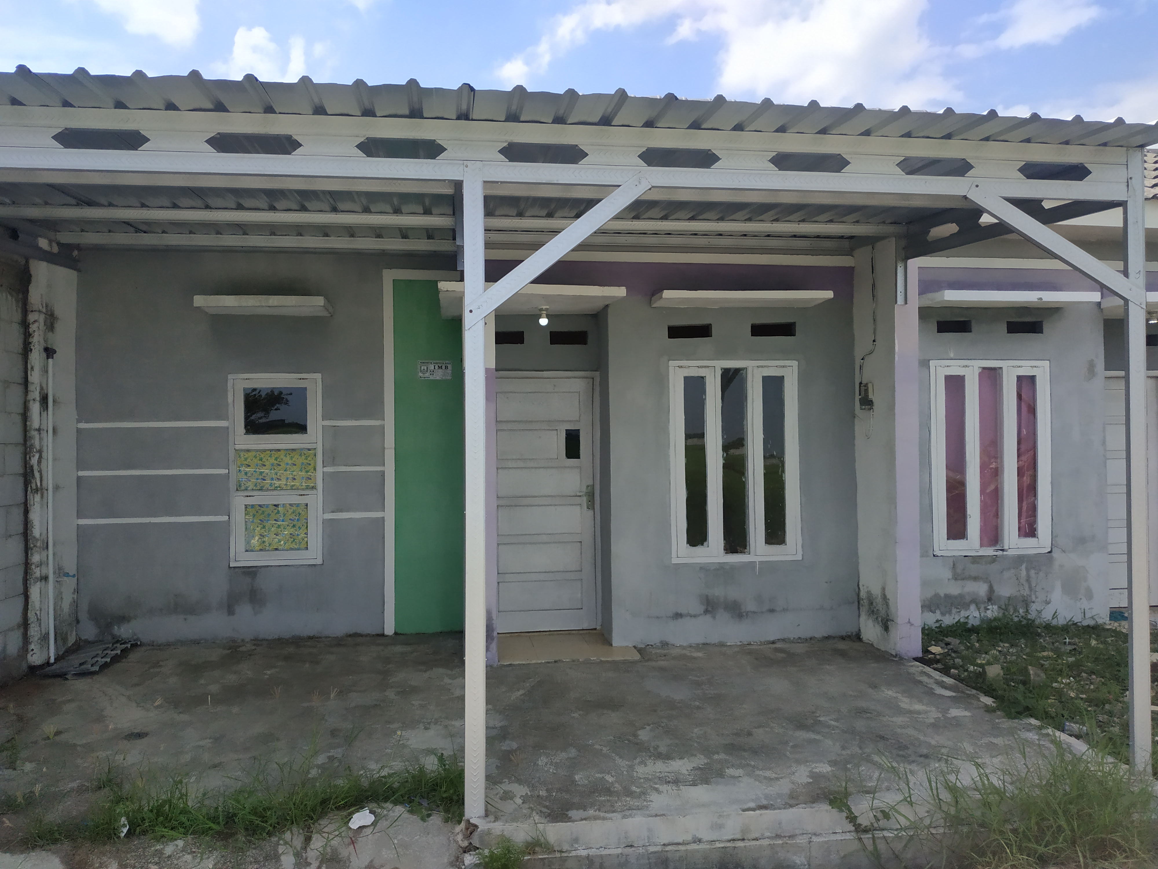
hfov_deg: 71.6
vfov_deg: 56.8
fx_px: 803
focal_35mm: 24
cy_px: 434
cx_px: 579
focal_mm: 3.94
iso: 250
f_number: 1.9
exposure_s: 1/2486
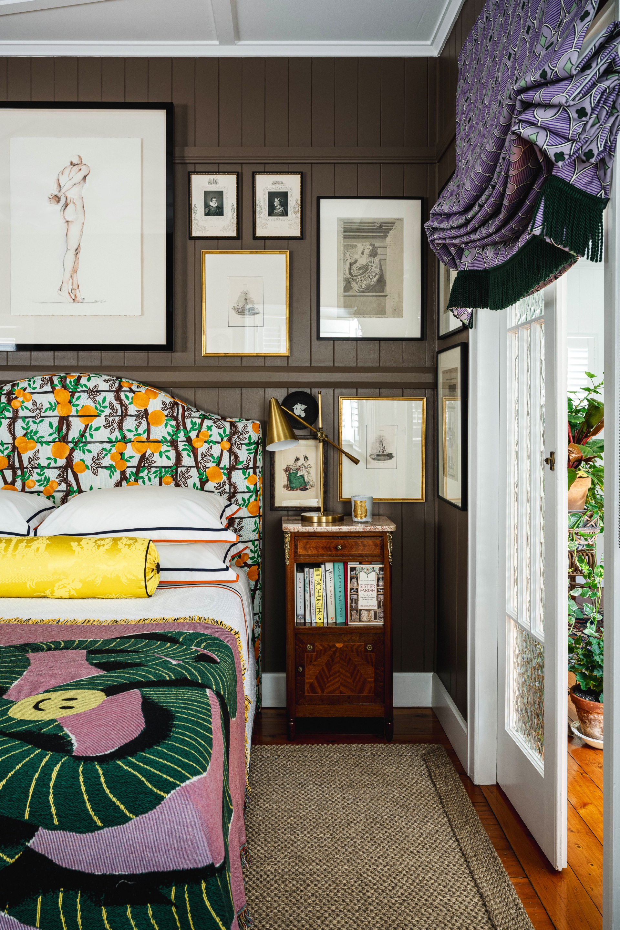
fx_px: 762
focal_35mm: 30
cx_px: 310
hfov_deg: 44.3
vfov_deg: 62.8
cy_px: 465
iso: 250
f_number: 6.3
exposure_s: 1/4
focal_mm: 29.5
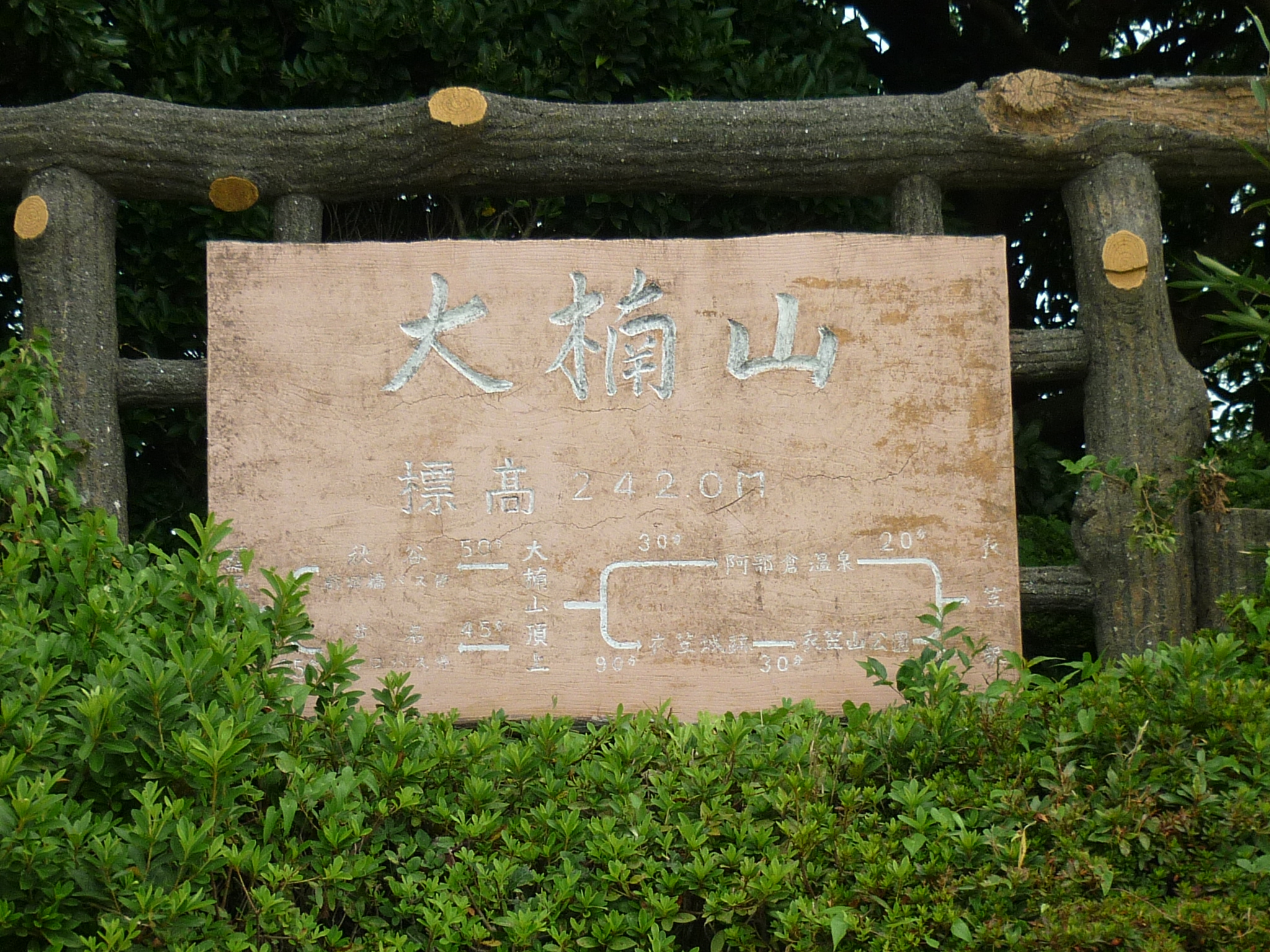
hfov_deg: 30.3
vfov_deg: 22.9
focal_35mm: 64
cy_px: 476
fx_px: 2348
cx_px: 635
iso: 100
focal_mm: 5.9
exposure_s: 1/125
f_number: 8
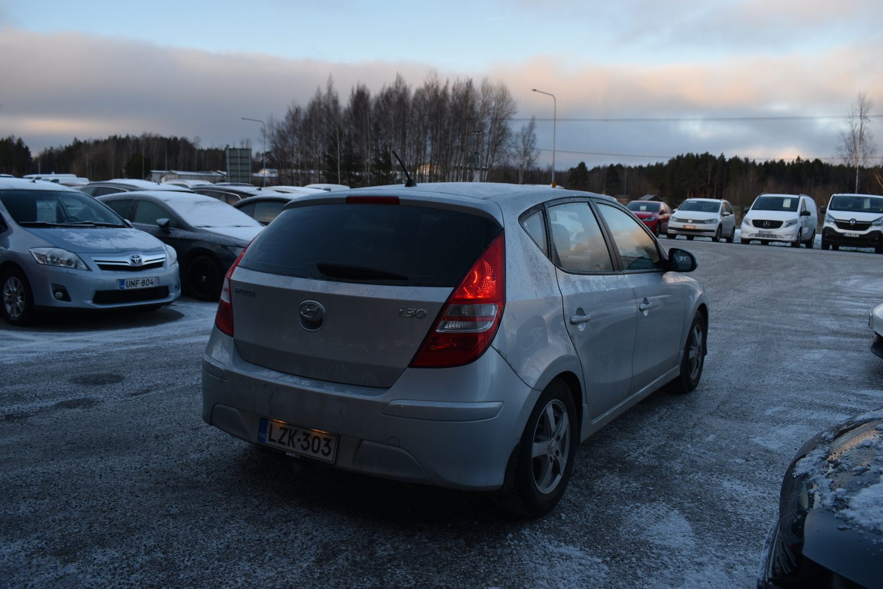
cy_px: 294
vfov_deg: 43.6
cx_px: 442
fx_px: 736
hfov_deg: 61.9
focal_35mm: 30
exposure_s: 1/180
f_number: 6.7
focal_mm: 20
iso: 200
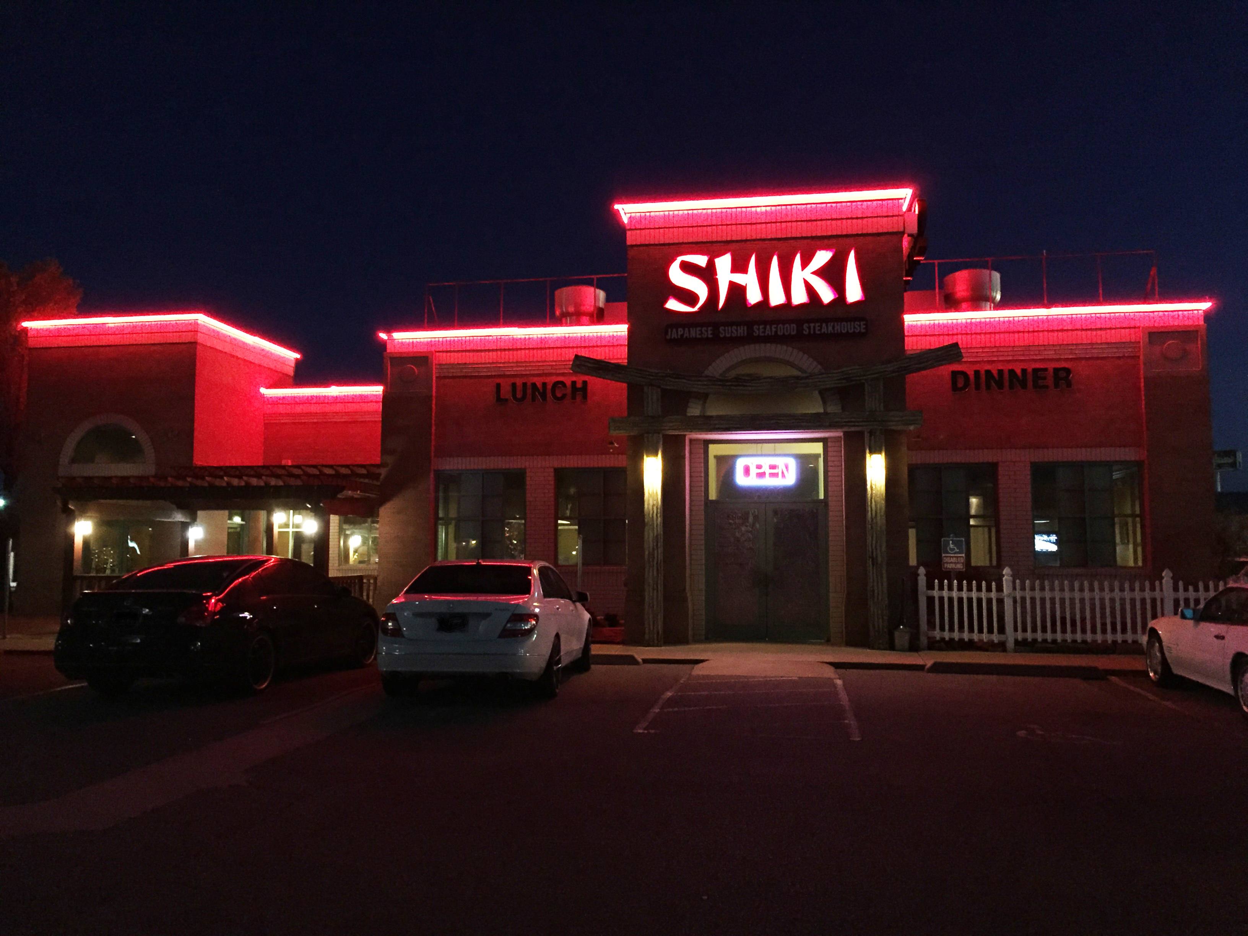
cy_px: 468
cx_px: 624
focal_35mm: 29
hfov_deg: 61.7
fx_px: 1046
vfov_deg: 48.2
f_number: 2.2
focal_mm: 4.15
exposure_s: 1/15
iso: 400
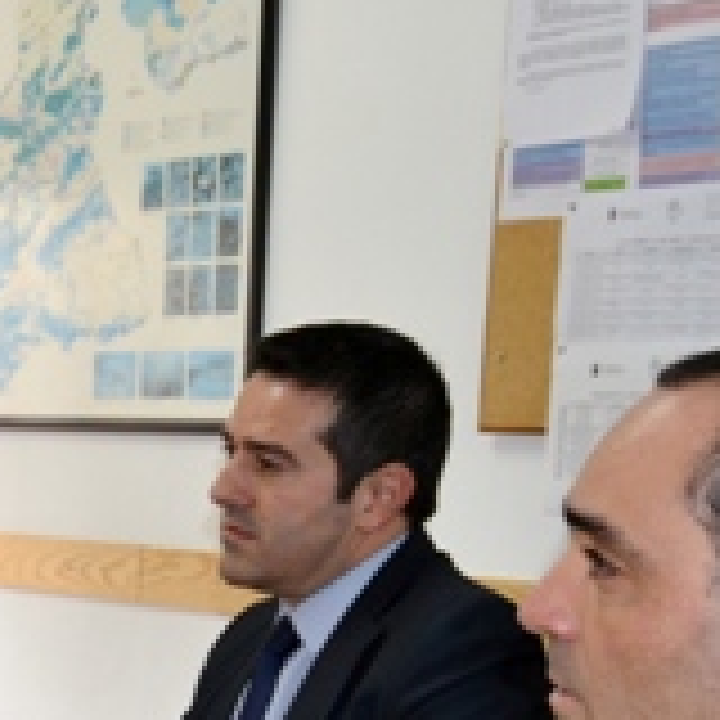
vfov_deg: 18.3
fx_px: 2165
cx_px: -360
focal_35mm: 92
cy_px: 772
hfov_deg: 17.1
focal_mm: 18
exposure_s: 1/80
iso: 400
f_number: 4
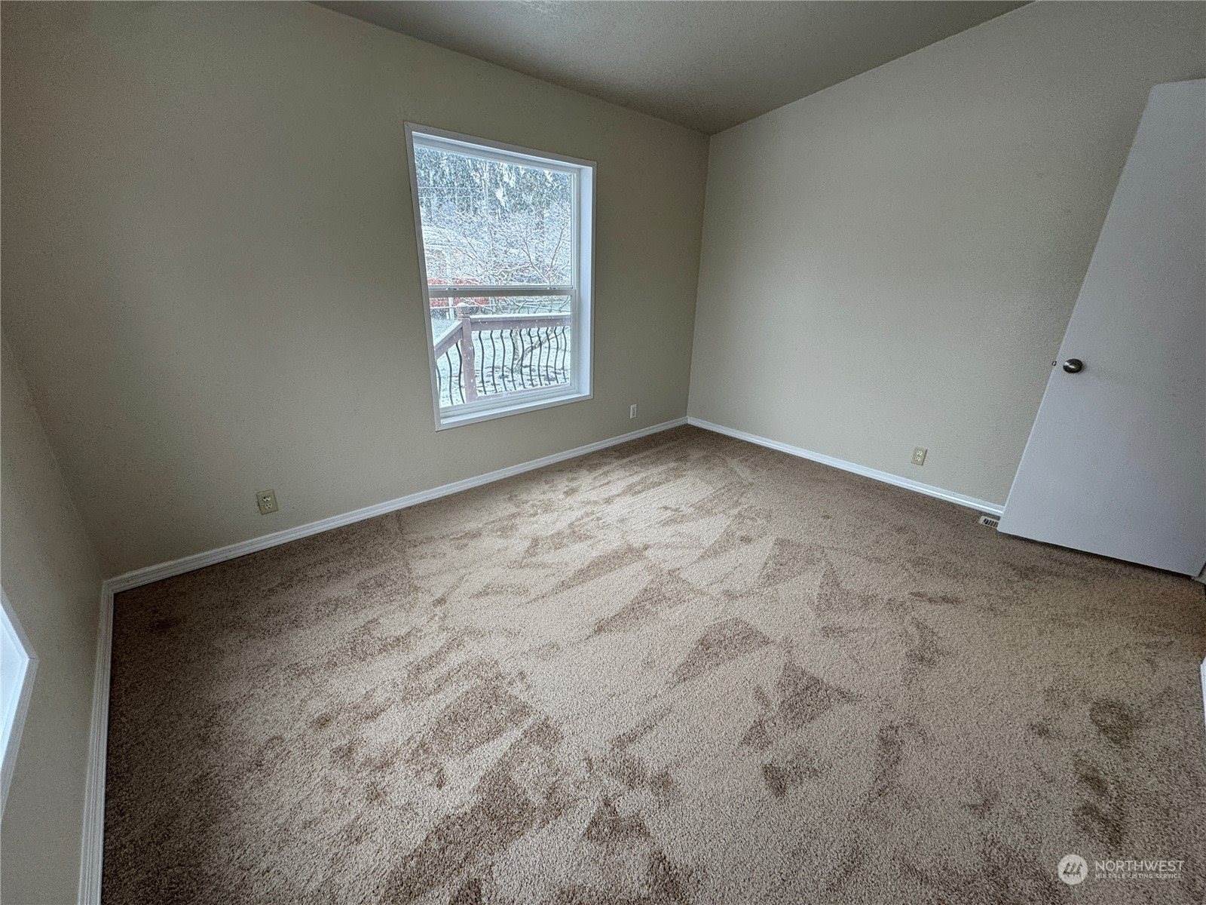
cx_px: 603
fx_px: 488
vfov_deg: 85.7
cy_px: 452
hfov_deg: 102.1
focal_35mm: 14
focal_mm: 2.22
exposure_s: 1/120
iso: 160
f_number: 2.2
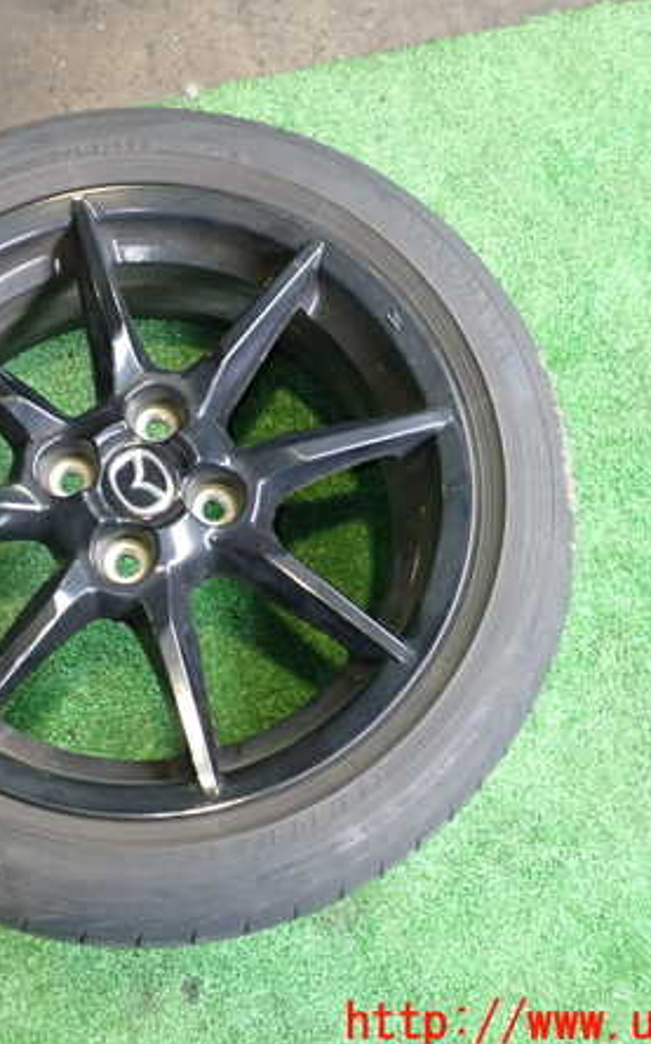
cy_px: 524
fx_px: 1222
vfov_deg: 46.2
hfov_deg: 29.4
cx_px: 172
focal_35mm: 43
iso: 320
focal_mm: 5.4
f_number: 2.3
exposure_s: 1/30
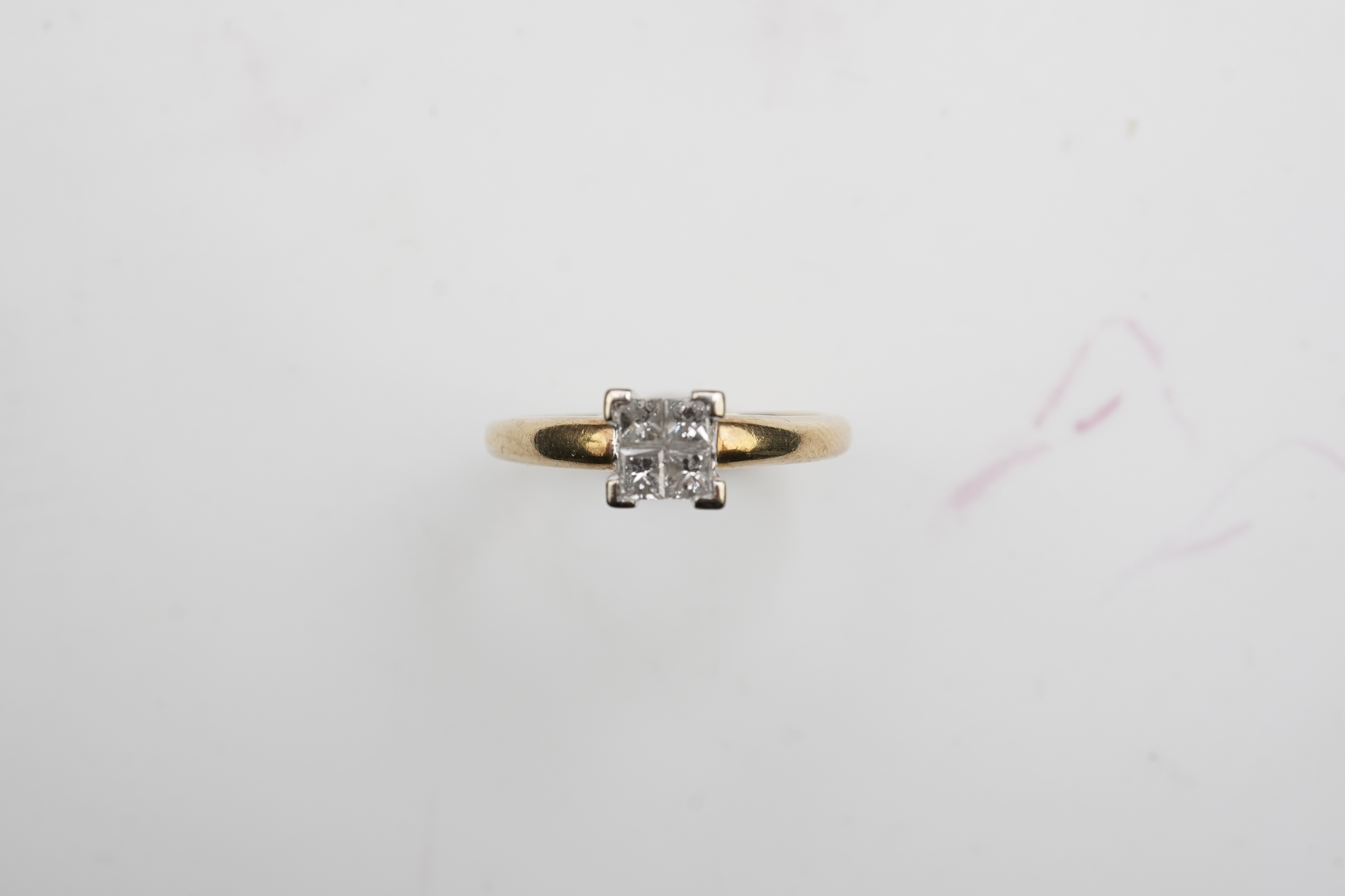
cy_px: 448
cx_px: 672
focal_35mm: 45
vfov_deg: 29.9
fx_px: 1681
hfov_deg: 43.6
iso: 500
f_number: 16
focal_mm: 30
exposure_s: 1/100
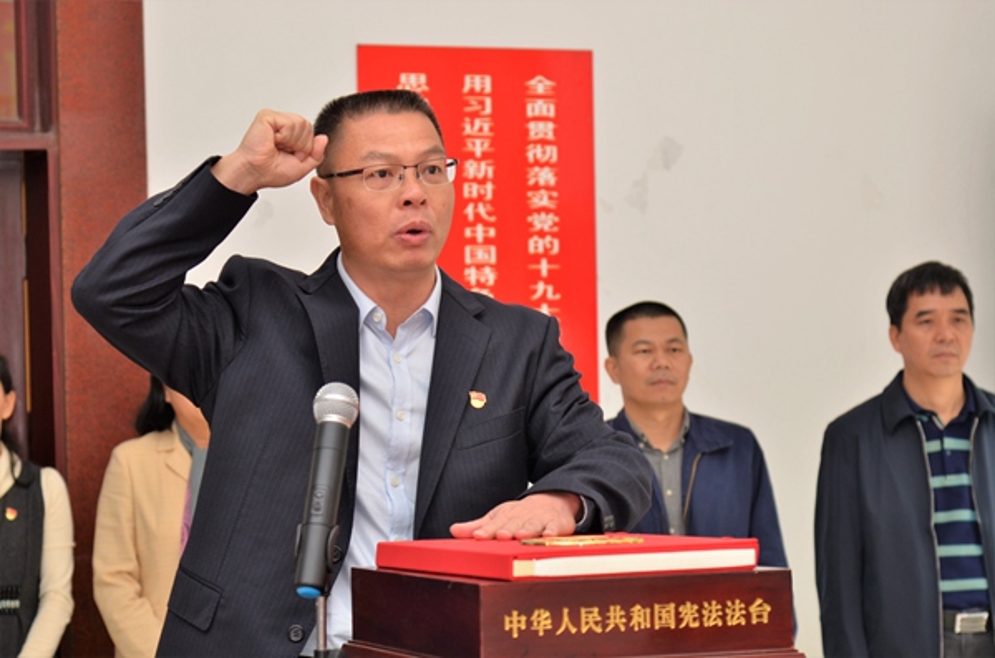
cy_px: 329
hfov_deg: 19.5
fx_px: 2895
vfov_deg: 13.0
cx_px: 498
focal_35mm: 105
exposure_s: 1/60
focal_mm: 70
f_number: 4.5
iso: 320
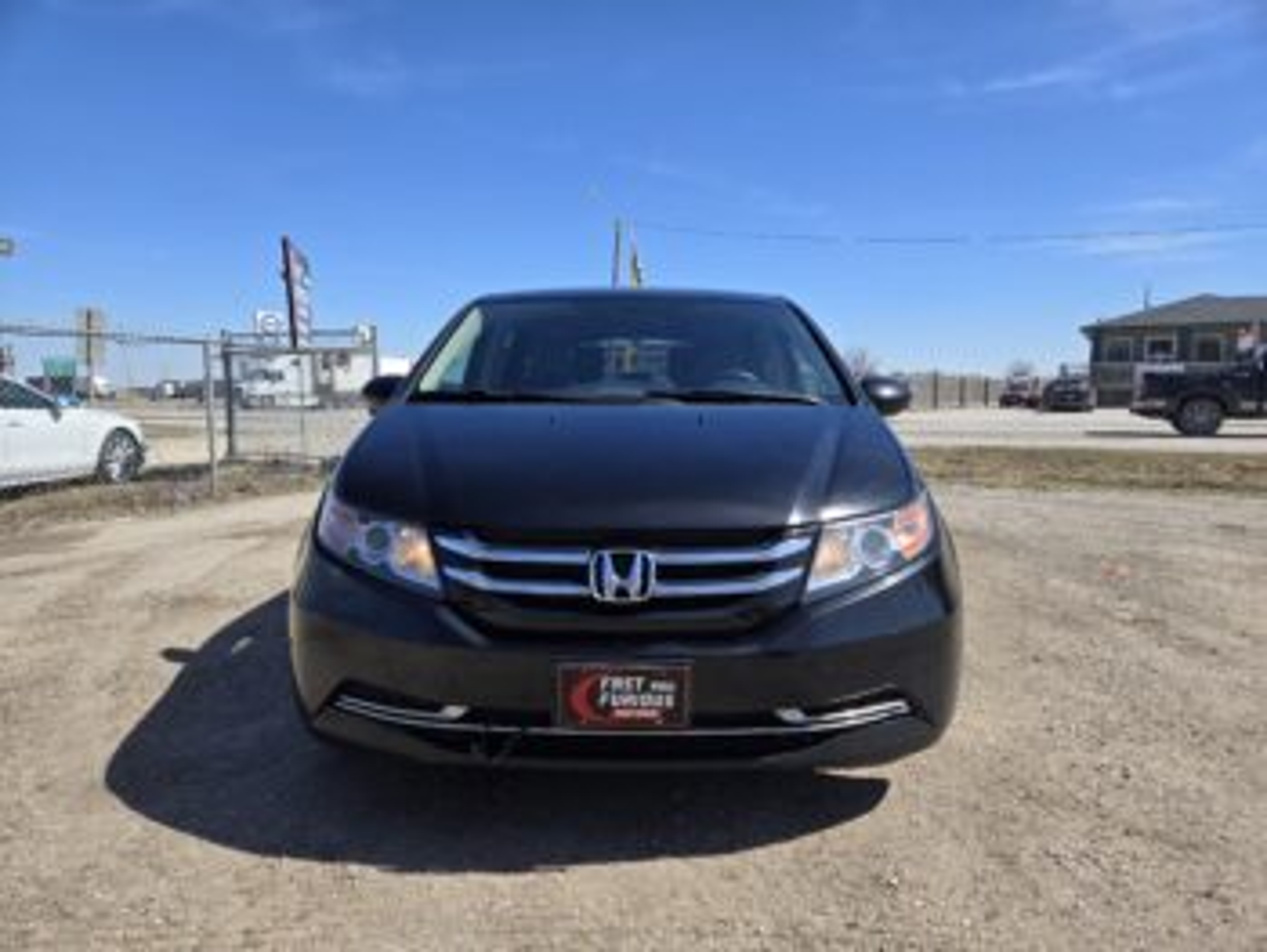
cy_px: 476
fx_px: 842
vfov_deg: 58.9
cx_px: 634
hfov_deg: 73.9
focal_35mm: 23
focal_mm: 5.4
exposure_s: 1/2921
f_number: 1.8
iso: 50
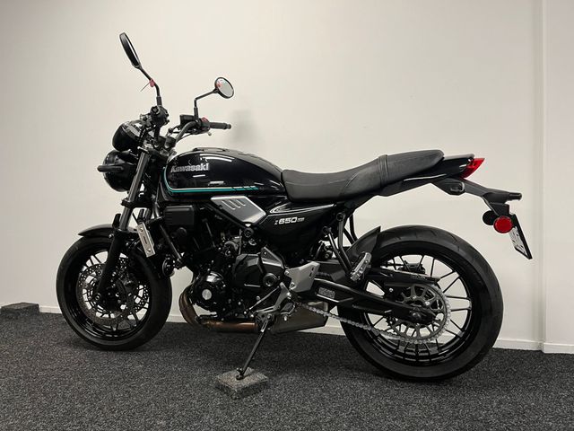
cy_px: 216
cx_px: 287
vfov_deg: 53.1
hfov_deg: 67.3
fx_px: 431
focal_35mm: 26
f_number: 1.6
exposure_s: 1/50
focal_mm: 5.1
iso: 80
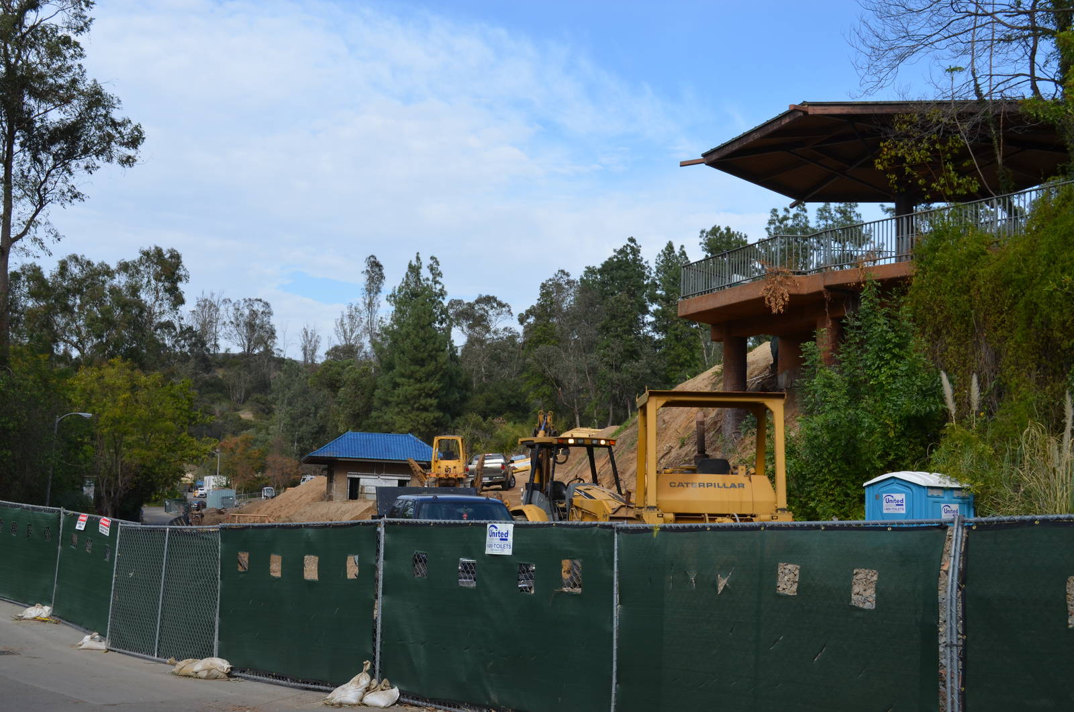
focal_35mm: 45
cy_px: 356
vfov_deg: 29.7
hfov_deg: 43.7
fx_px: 1340
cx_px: 537
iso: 140
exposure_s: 1/250
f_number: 8
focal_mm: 30
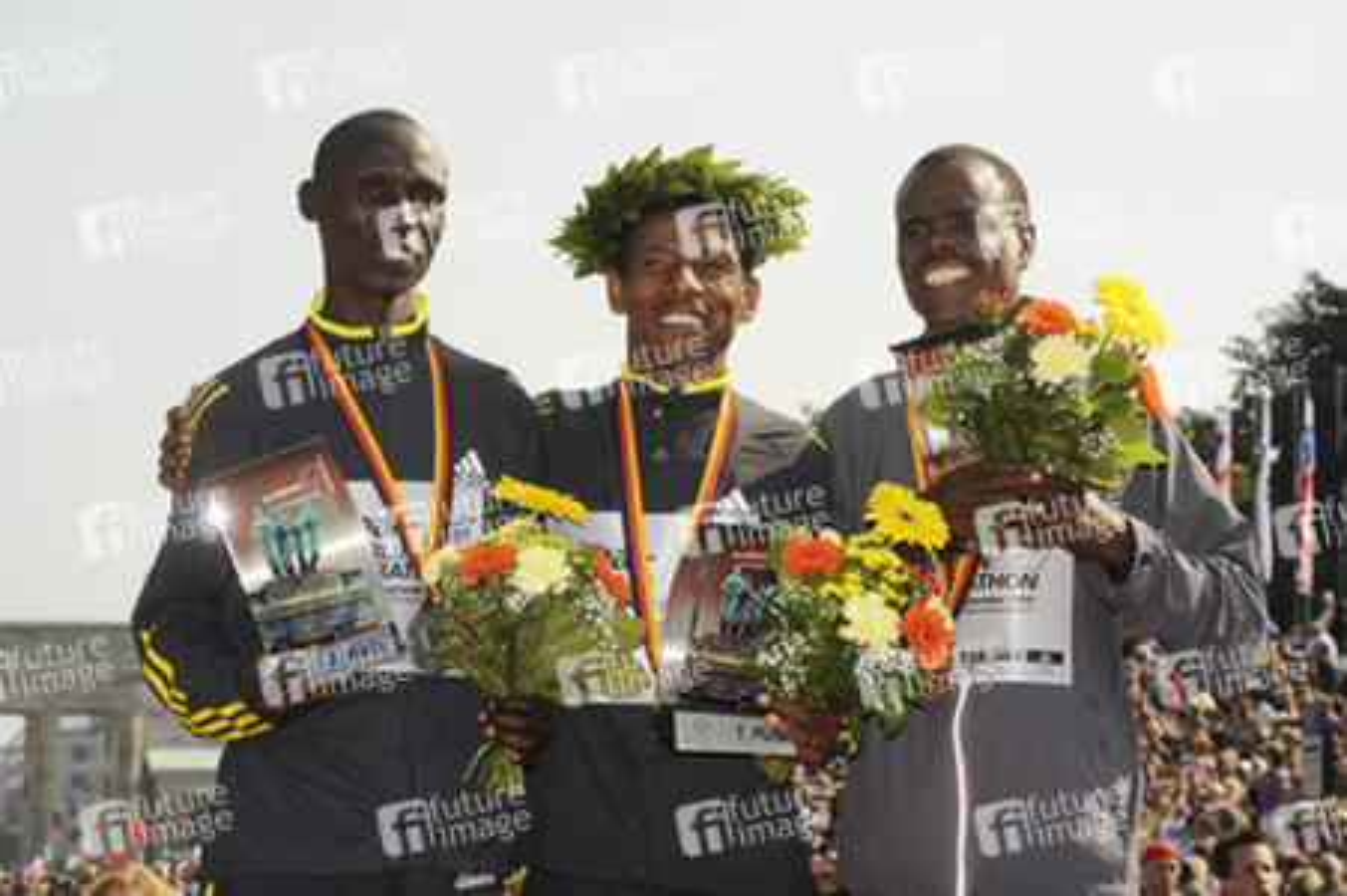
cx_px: 674
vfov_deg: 12.2
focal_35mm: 112
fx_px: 4187
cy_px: 448
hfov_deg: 18.3
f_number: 18
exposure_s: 1/320
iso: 500
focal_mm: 112
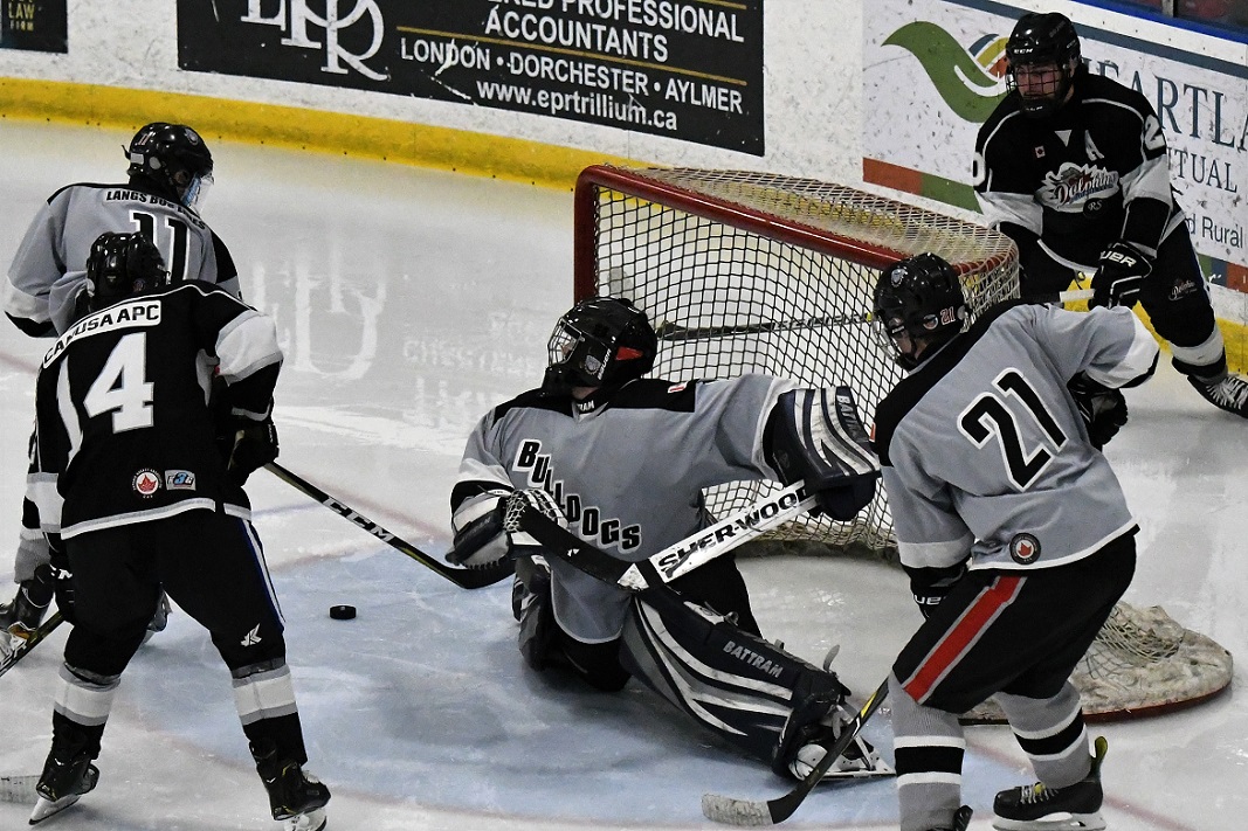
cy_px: 416
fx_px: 4783
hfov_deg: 14.9
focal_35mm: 138
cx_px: 624
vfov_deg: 9.9
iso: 11400
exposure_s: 1/2000
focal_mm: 92
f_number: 4.5
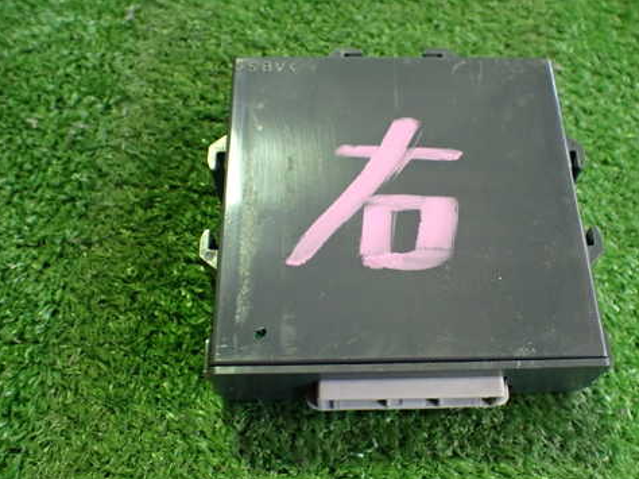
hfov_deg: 48.8
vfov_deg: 37.7
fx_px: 701
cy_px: 227
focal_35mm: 38
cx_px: 377
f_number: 2.3
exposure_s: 1/60
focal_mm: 5.4
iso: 800
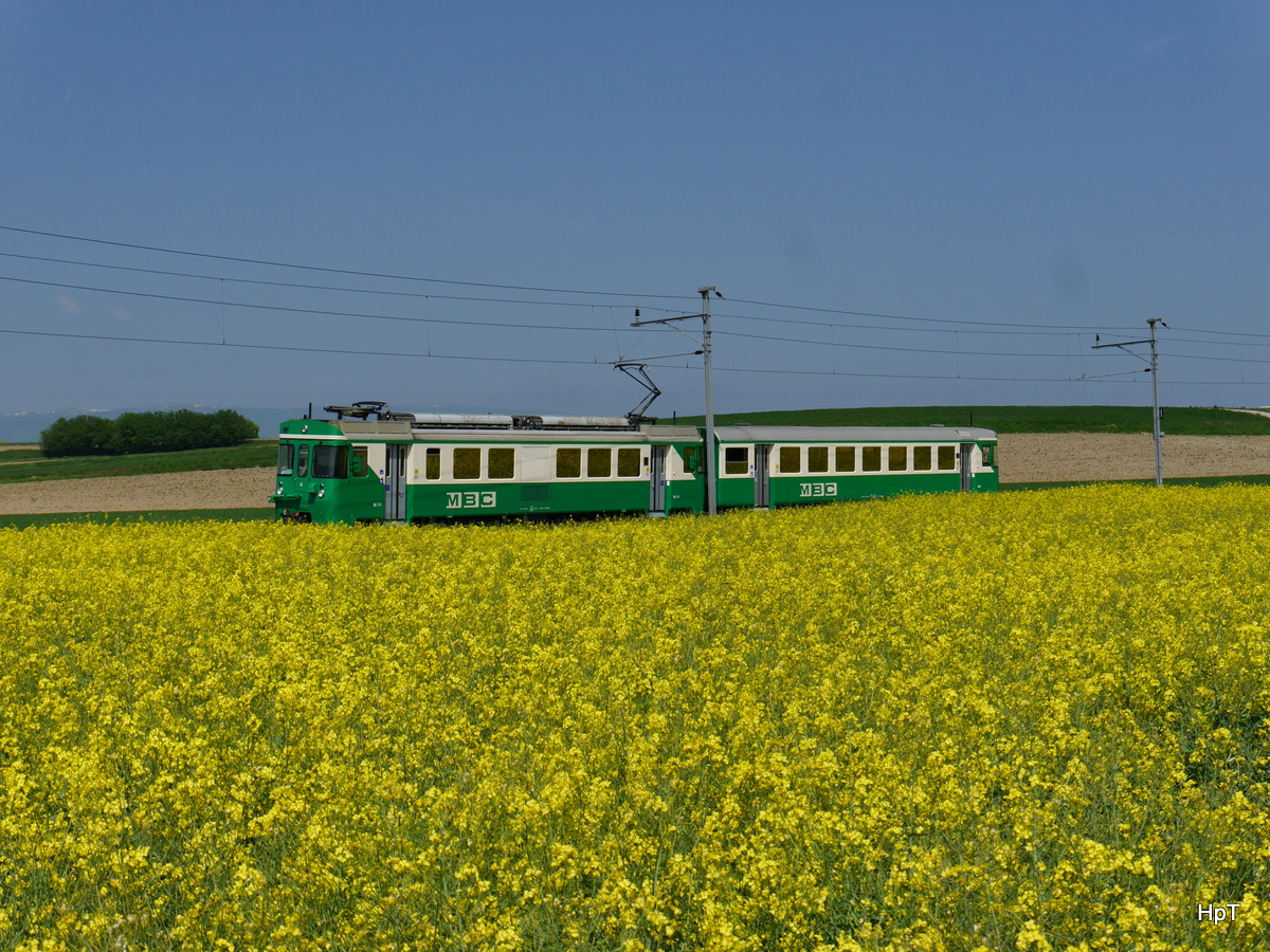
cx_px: 635
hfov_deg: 33.2
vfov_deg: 25.2
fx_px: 2128
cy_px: 476
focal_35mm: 58
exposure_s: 1/500
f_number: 10
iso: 160
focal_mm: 29
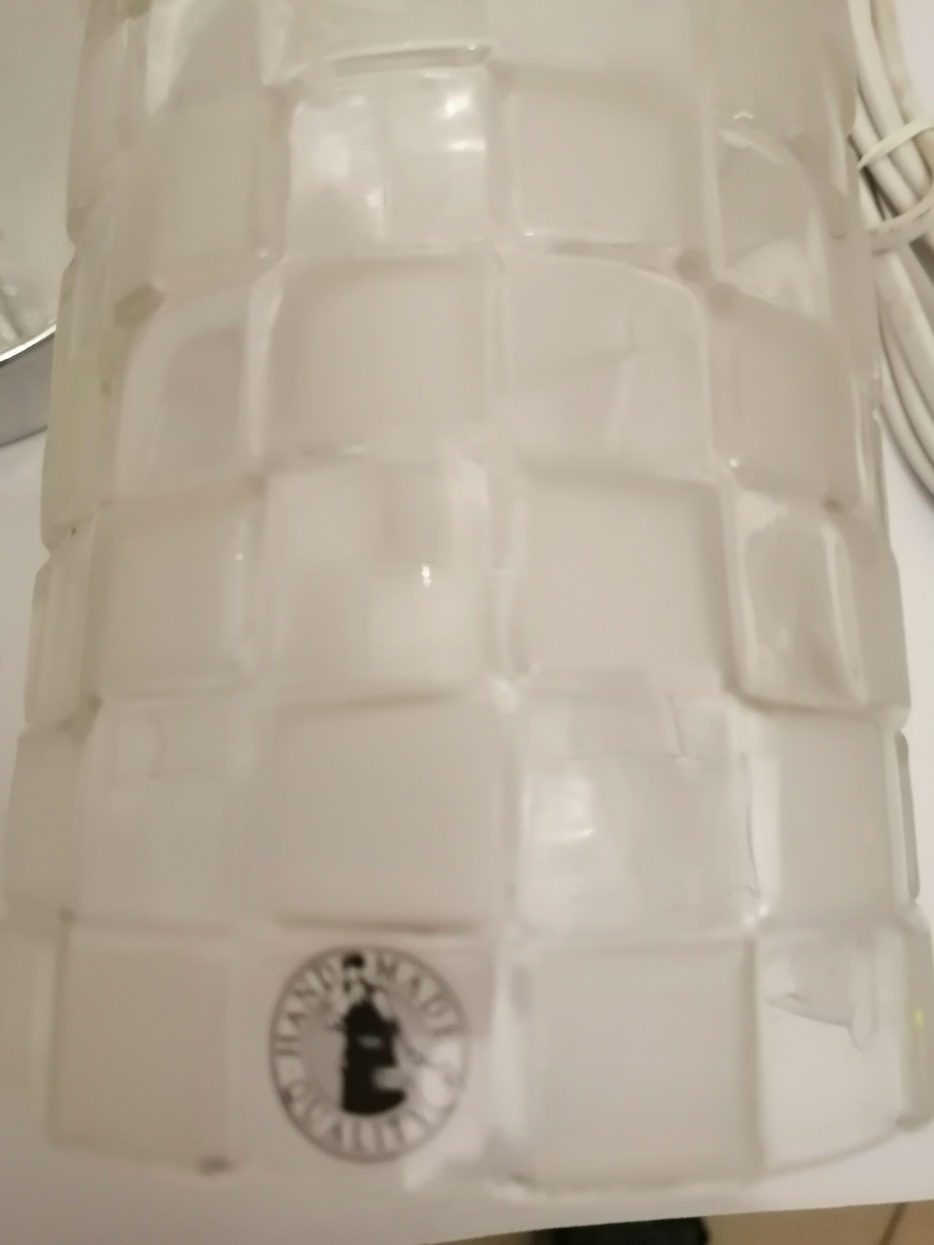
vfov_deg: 67.3
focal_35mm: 26
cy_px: 622
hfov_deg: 53.1
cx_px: 467
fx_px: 935
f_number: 1.8
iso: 400
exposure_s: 1/25
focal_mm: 3.96
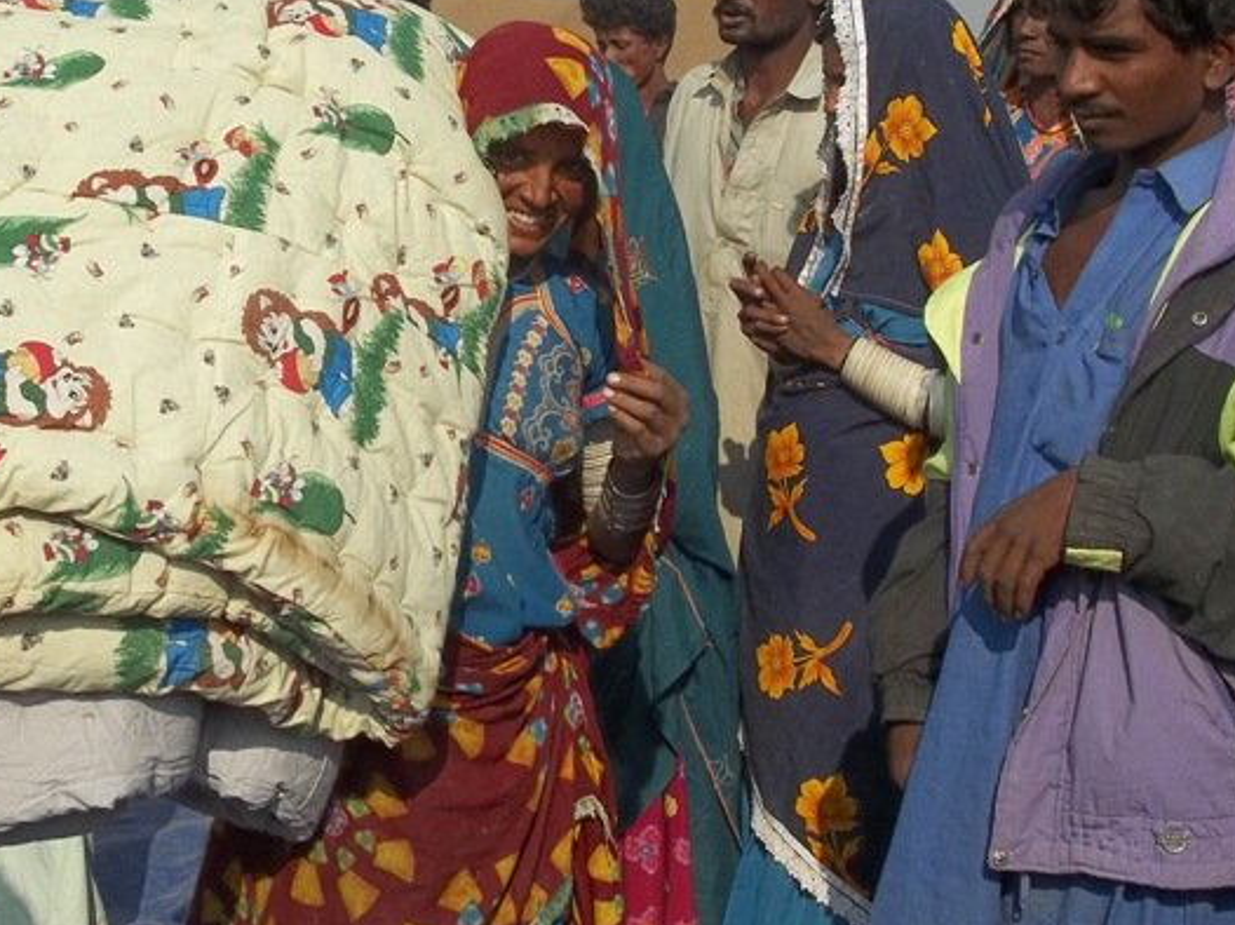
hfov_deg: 27.6
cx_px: 420
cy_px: 338
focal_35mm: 70
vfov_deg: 20.9
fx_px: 2496
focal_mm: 8.2
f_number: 8.9
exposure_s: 1/200
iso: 64
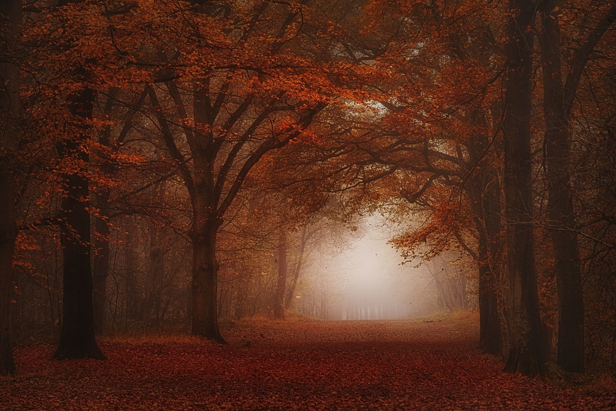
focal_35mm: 164
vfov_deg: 8.4
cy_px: 206
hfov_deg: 12.5
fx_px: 2806
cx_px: 308
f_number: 7.1
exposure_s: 1/100
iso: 800
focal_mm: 164
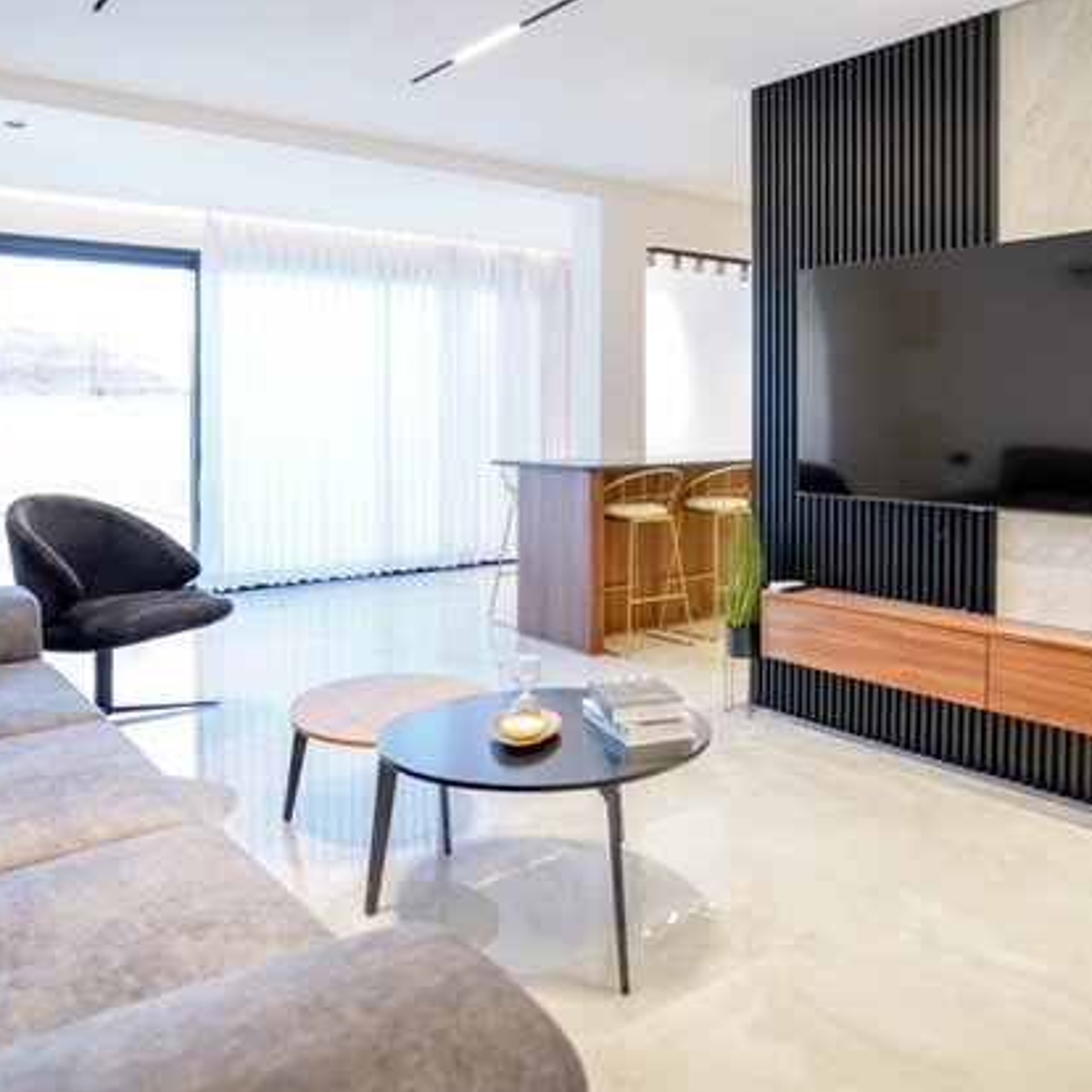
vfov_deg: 62.9
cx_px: 604
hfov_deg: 62.8
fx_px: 892
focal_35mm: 25
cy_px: 559
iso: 200
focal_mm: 19
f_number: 2.8
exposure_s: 1/30
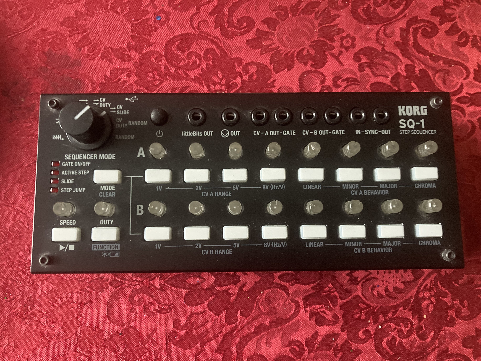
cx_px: 240
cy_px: 180
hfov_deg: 63.4
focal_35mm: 28
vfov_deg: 49.7
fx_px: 389
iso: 640
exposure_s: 1/26
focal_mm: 3.99
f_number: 1.8
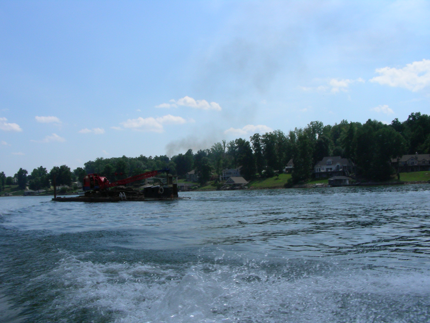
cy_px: 162
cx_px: 215
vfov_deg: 37.7
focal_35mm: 38
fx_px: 472
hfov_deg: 49.0
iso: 50
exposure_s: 1/772
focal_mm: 6.3
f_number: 5.6
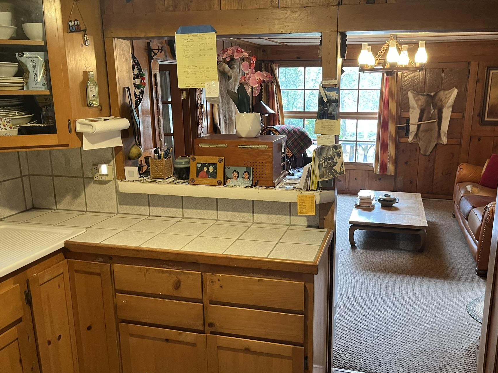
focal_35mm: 31
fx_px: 446
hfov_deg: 58.2
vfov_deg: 45.4
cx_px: 281
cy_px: 195
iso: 400
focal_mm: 5.1
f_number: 1.6
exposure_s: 1/60
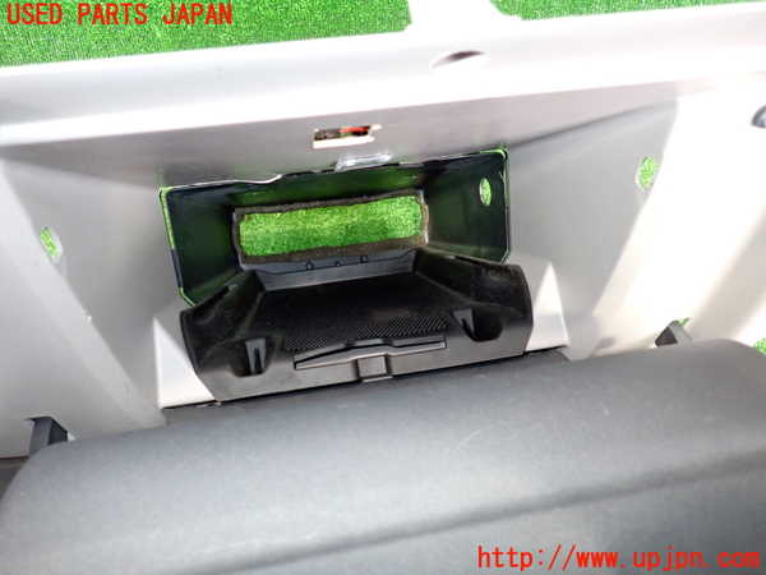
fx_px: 553
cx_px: 383
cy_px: 288
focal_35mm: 25
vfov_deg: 54.9
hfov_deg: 69.4
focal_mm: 4.5
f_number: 2
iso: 800
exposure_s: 1/30
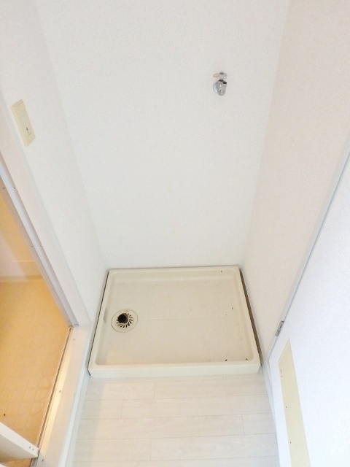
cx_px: 175
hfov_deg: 63.4
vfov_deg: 79.0
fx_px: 283
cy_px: 234
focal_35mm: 21
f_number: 3.5
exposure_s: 1/30
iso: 800
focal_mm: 3.7
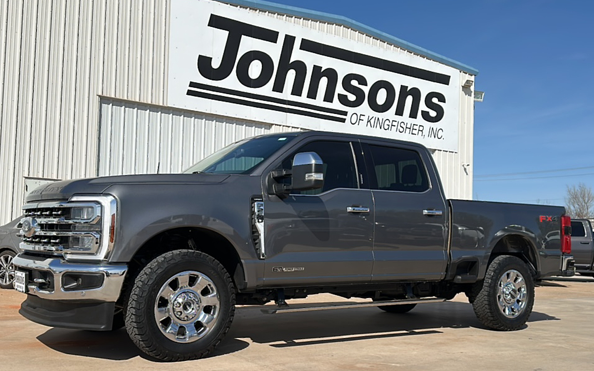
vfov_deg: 39.4
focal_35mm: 32
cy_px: 207
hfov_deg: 59.6
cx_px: 298
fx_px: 518
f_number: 1.78
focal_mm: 6.86
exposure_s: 1/9091
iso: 80
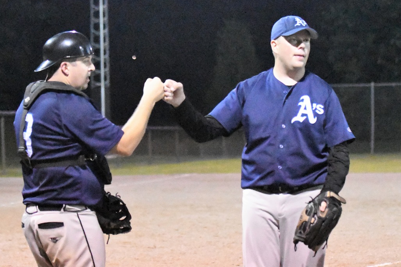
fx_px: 1170
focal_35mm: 105
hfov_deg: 19.5
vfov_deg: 13.0
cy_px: 134
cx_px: 200
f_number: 2.8
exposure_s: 1/800
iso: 51200
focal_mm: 70
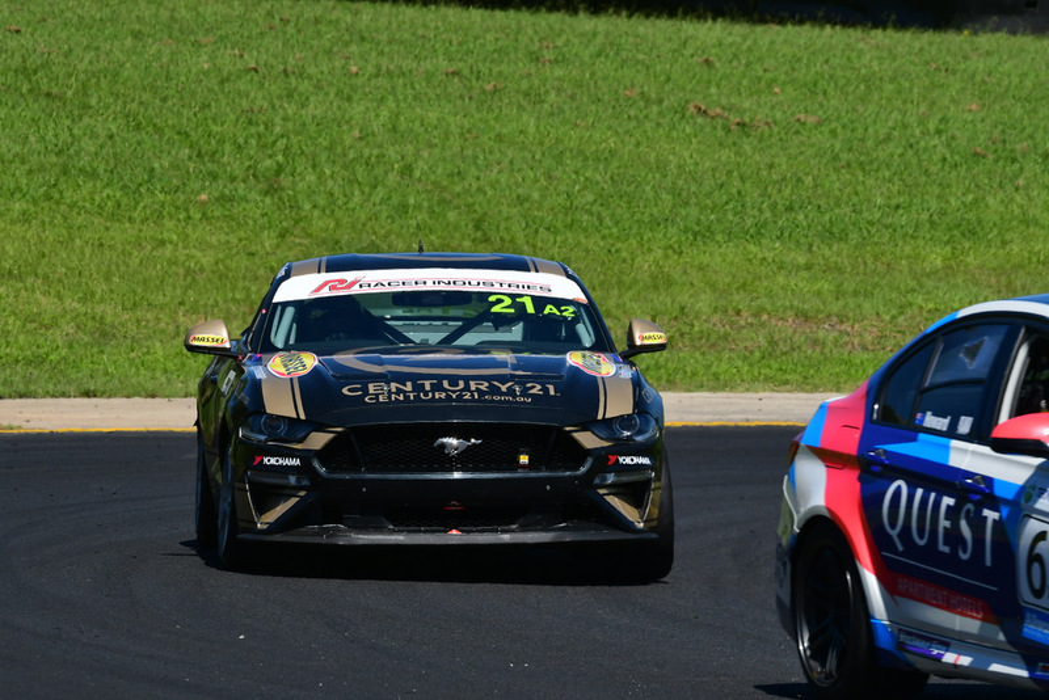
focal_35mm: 480
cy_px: 350
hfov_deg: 4.3
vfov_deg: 2.9
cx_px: 524
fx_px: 13991
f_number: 11
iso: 320
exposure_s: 1/640
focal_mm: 320
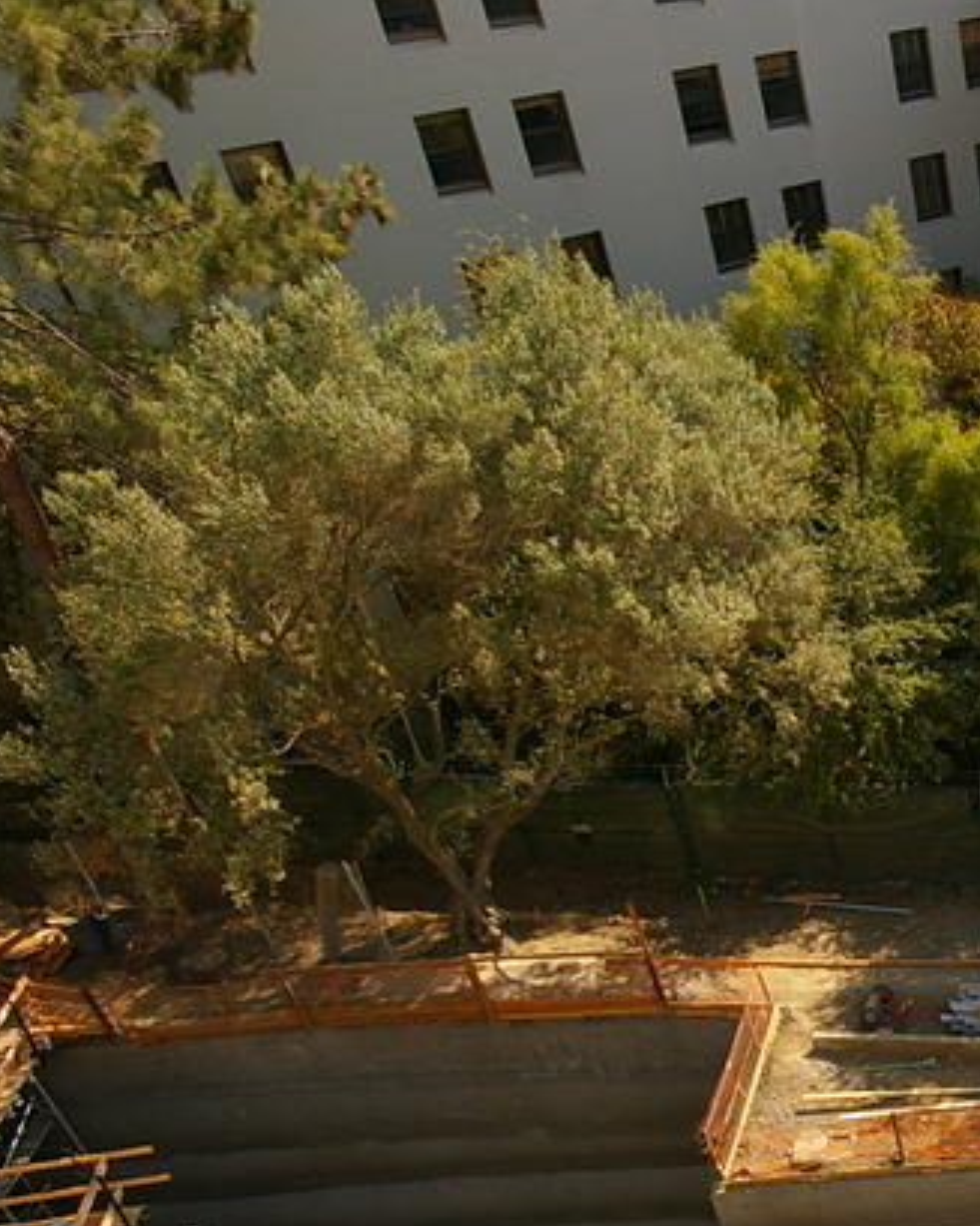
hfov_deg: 27.2
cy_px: 904
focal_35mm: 43
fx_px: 1560
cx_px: 1376
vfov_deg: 41.8
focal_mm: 10
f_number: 9.5
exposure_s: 1/125
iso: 200
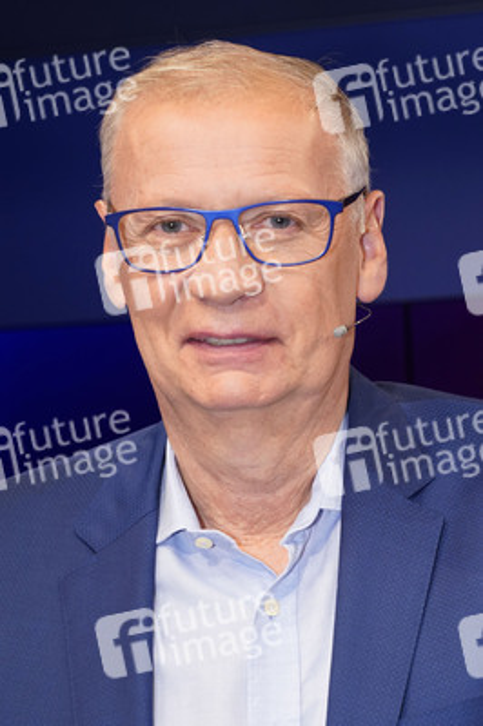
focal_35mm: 70
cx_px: 242
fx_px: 1411
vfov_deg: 28.9
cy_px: 363
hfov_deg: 19.4
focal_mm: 70
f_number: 5.6
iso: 2000
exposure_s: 1/125
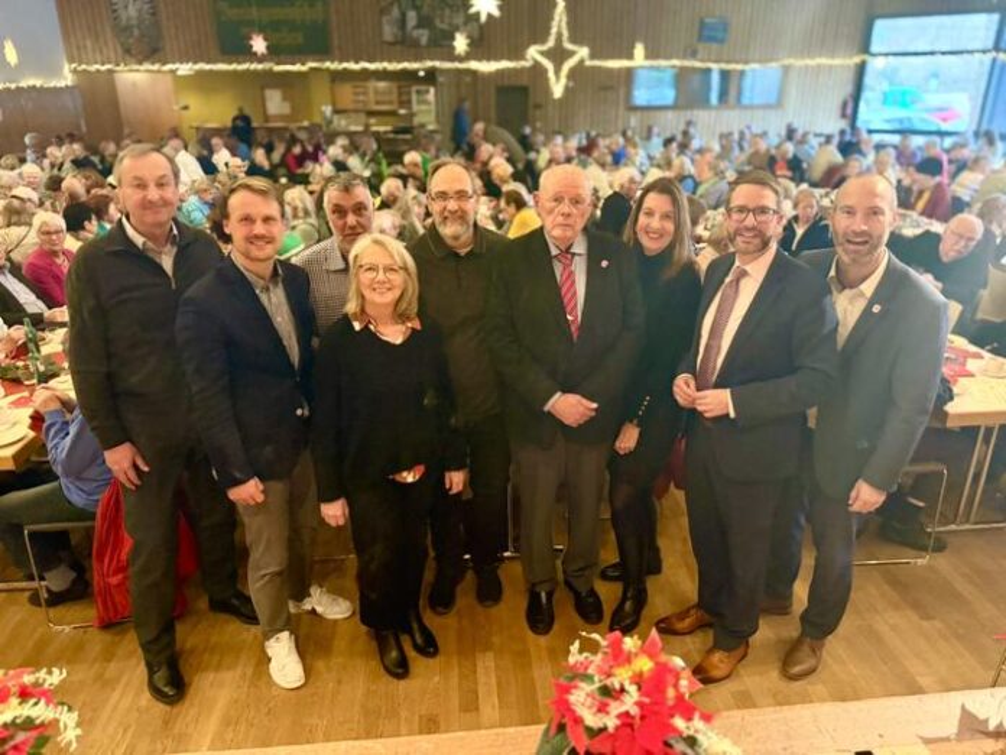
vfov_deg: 56.8
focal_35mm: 24
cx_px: 503
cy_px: 378
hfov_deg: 71.6
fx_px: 697
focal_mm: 6.76
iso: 800
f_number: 1.78
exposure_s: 1/60
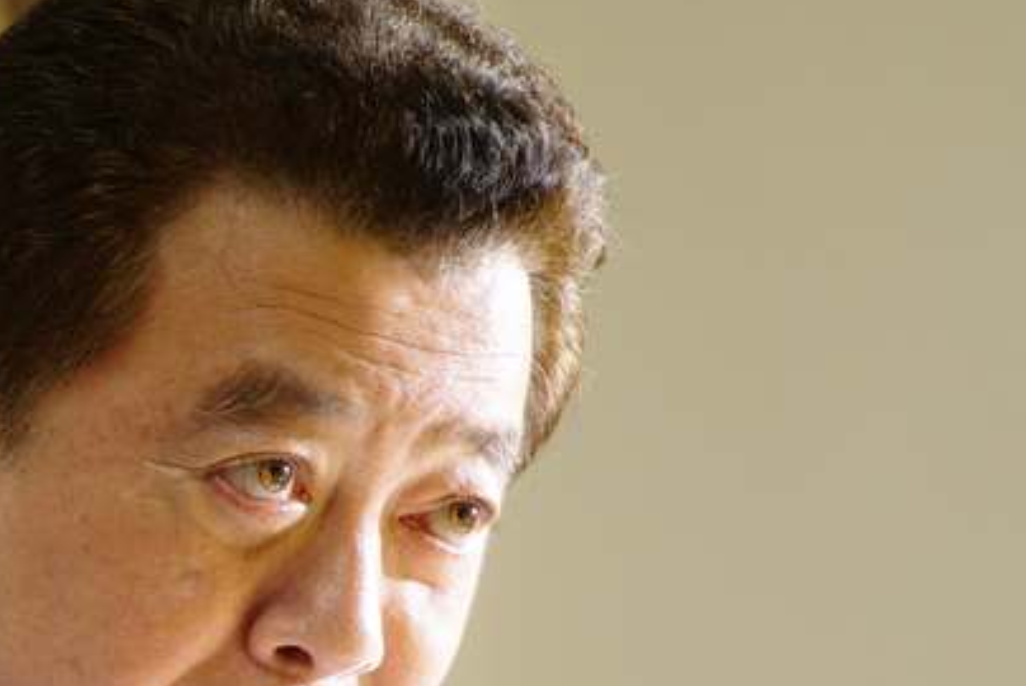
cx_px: 104
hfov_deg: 6.2
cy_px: 671
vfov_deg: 4.1
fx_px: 9526
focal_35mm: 334
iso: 800
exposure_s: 1/40
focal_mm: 135
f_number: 4
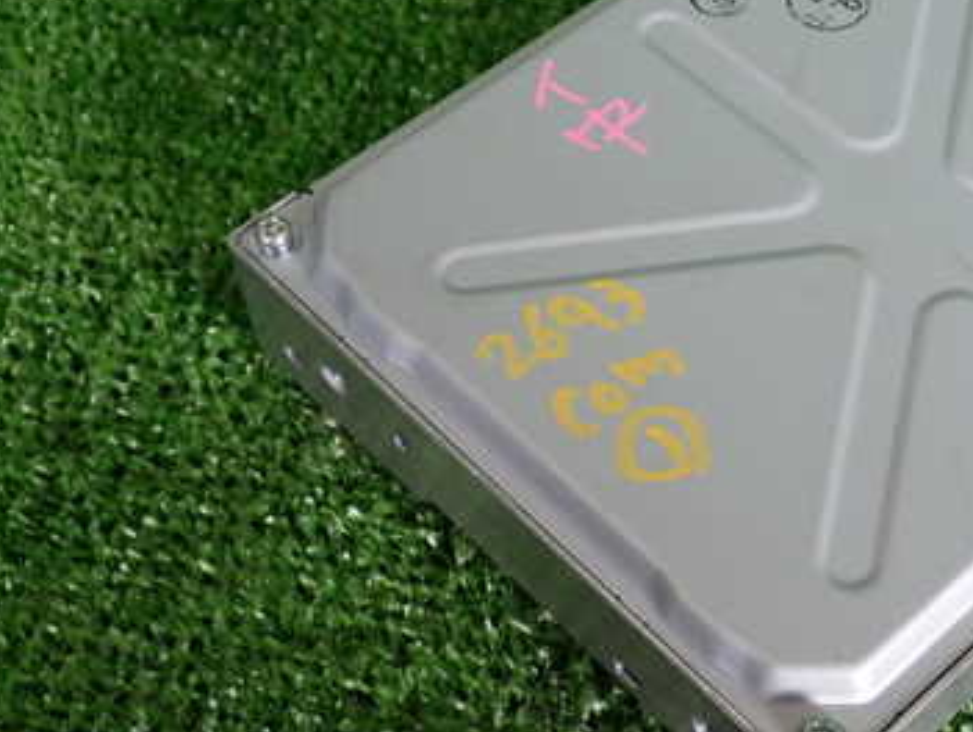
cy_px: 338
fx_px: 1970
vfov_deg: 21.0
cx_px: 768
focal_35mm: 70
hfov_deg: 27.2
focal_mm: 7.31
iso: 200
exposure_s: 1/60
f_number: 2.8
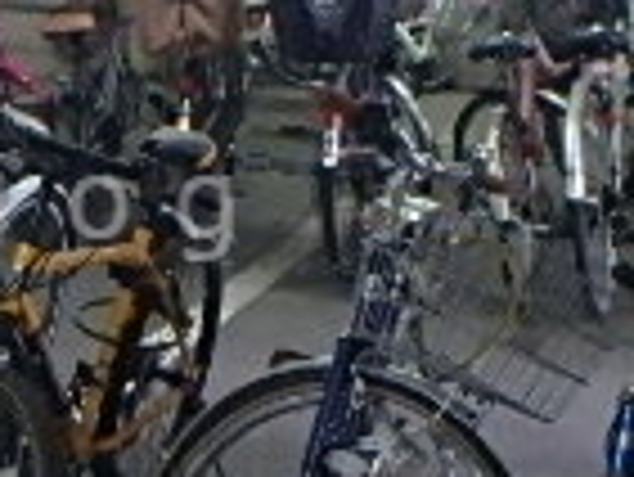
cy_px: 207
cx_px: -49
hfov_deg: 19.8
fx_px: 1741
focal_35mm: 95
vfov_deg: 15.6
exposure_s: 1/20
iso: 800
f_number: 3.5
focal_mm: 3.7
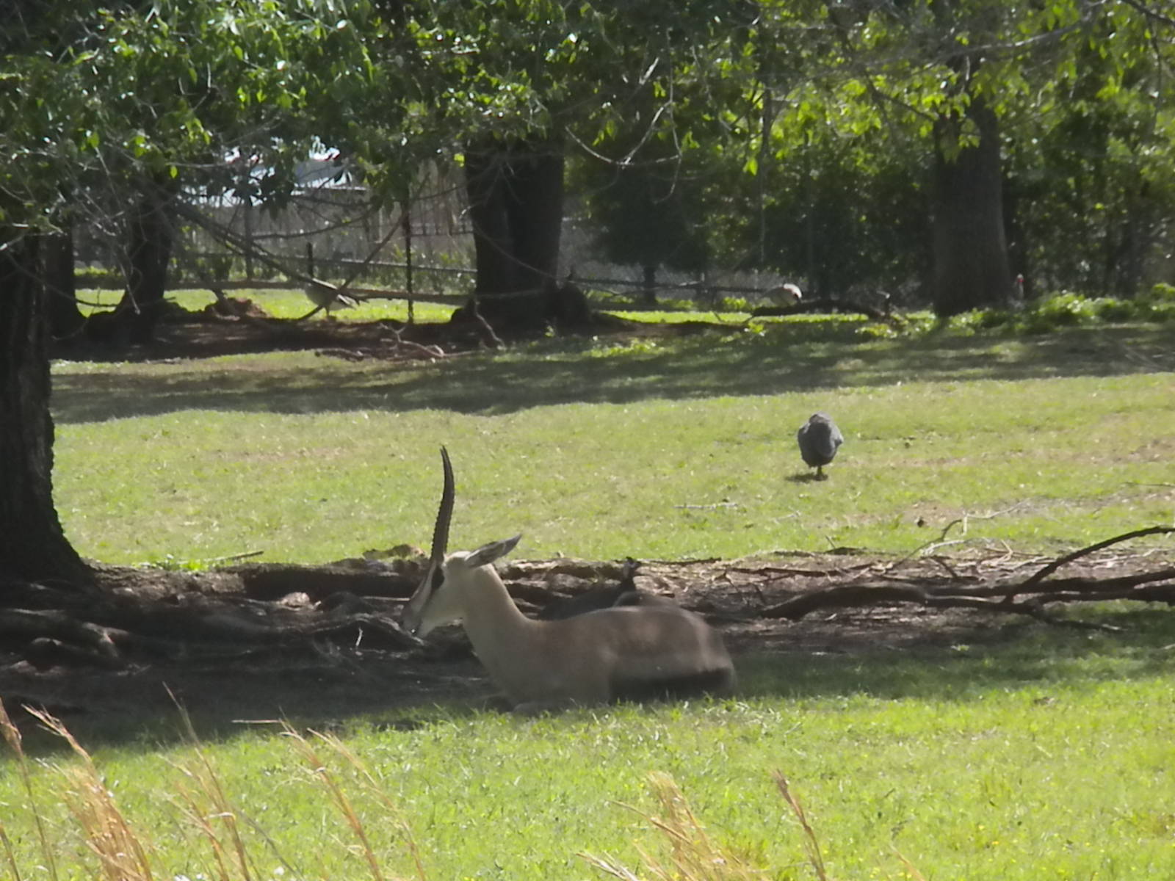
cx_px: 588
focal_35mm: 260
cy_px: 440
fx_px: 8825
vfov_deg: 5.7
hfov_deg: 7.6
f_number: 14
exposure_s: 1/186
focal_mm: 46.2
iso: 640
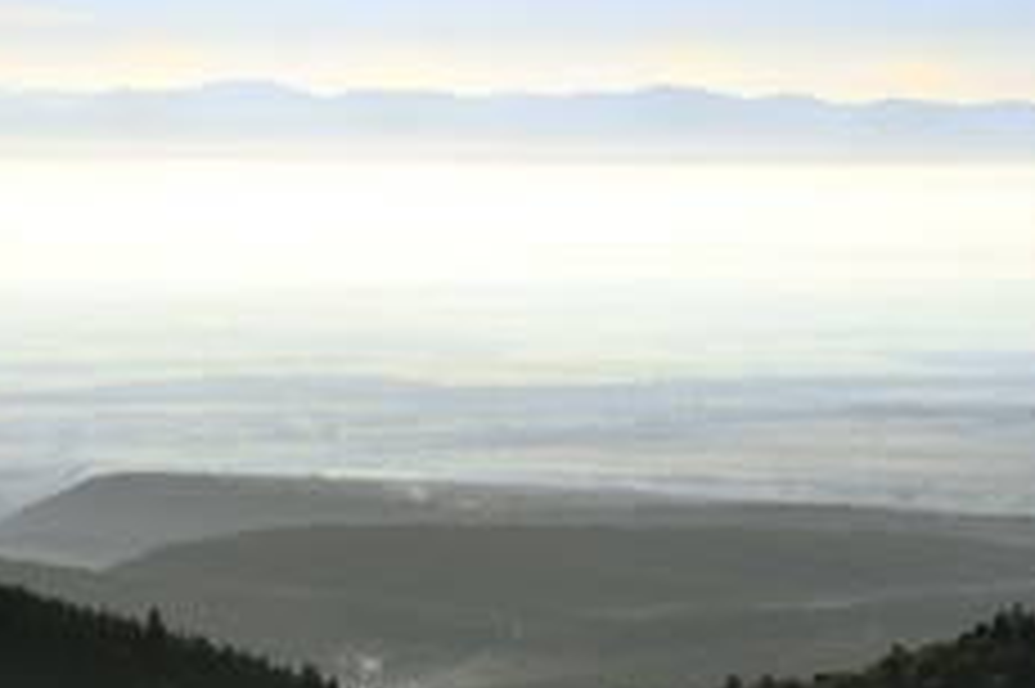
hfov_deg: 11.0
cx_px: 322
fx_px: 5372
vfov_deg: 7.3
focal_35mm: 187
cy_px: 549
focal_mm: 102
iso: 200
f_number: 7.1
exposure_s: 1/1600
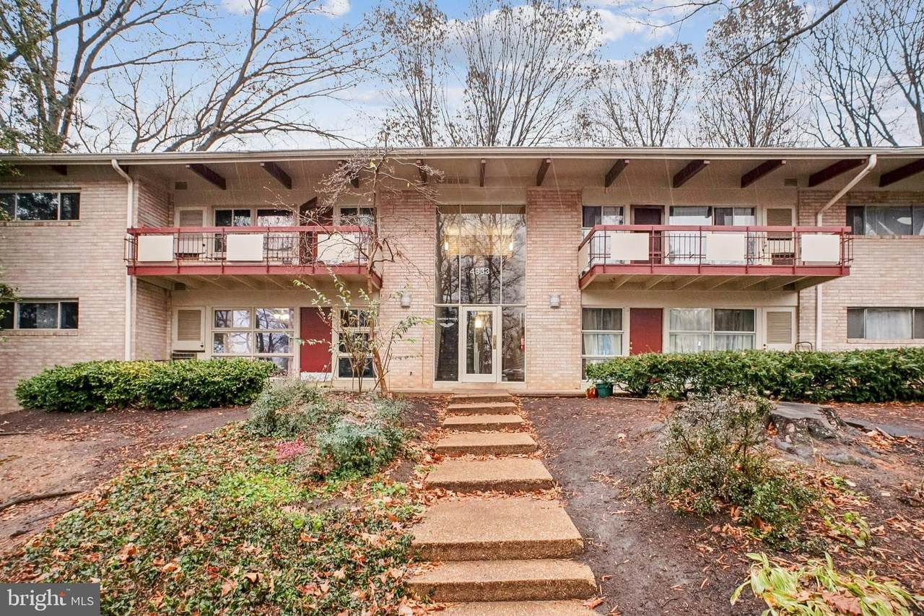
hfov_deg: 95.0
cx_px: 462
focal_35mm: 16
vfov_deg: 72.0
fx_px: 423
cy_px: 308
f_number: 8
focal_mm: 11
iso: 500
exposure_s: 1/50
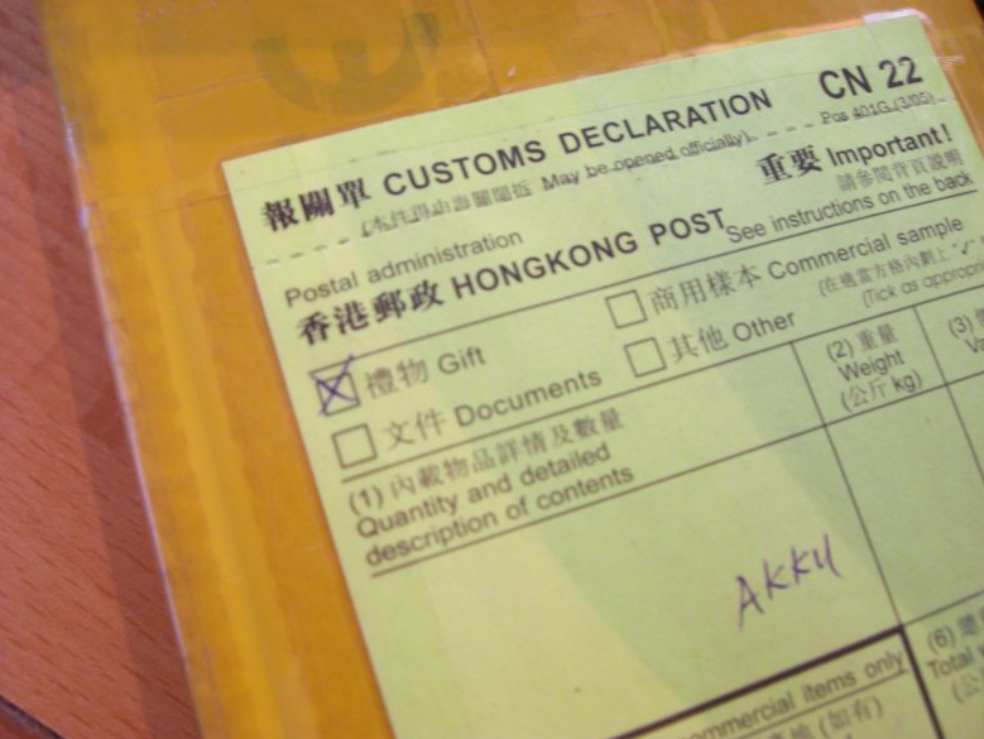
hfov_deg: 47.8
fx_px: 1109
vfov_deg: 36.8
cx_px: 491
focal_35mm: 39
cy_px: 375
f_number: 2.7
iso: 200
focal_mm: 6.2
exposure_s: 1/2.5
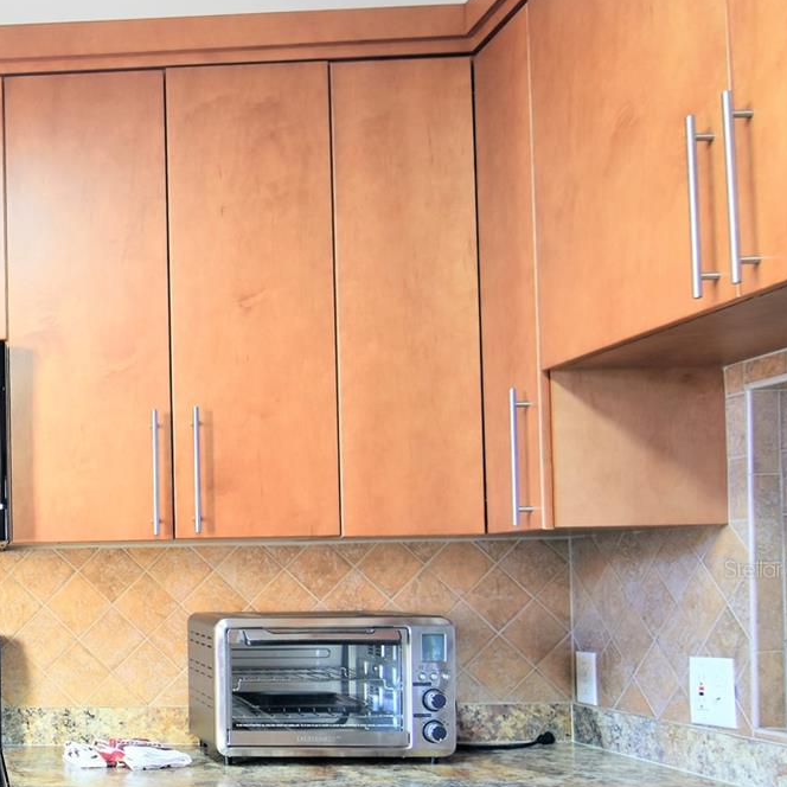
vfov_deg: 38.4
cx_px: -119
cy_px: 569
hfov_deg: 33.2
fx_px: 1106
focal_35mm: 43
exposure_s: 1/20
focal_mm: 14
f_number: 4
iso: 400
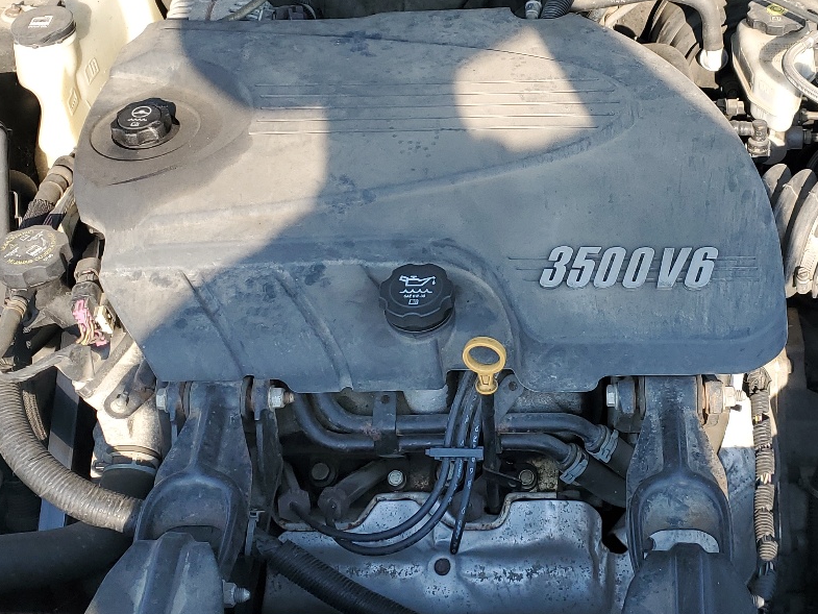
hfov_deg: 35.7
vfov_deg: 27.3
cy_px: 181
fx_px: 1253
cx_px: 572
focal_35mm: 53
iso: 50
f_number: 1.5
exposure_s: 1/769
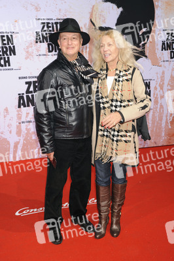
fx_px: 334
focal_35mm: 46
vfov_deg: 42.8
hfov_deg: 29.2
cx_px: 87
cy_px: 130
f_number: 6.3
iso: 400
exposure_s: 1/160
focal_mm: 46
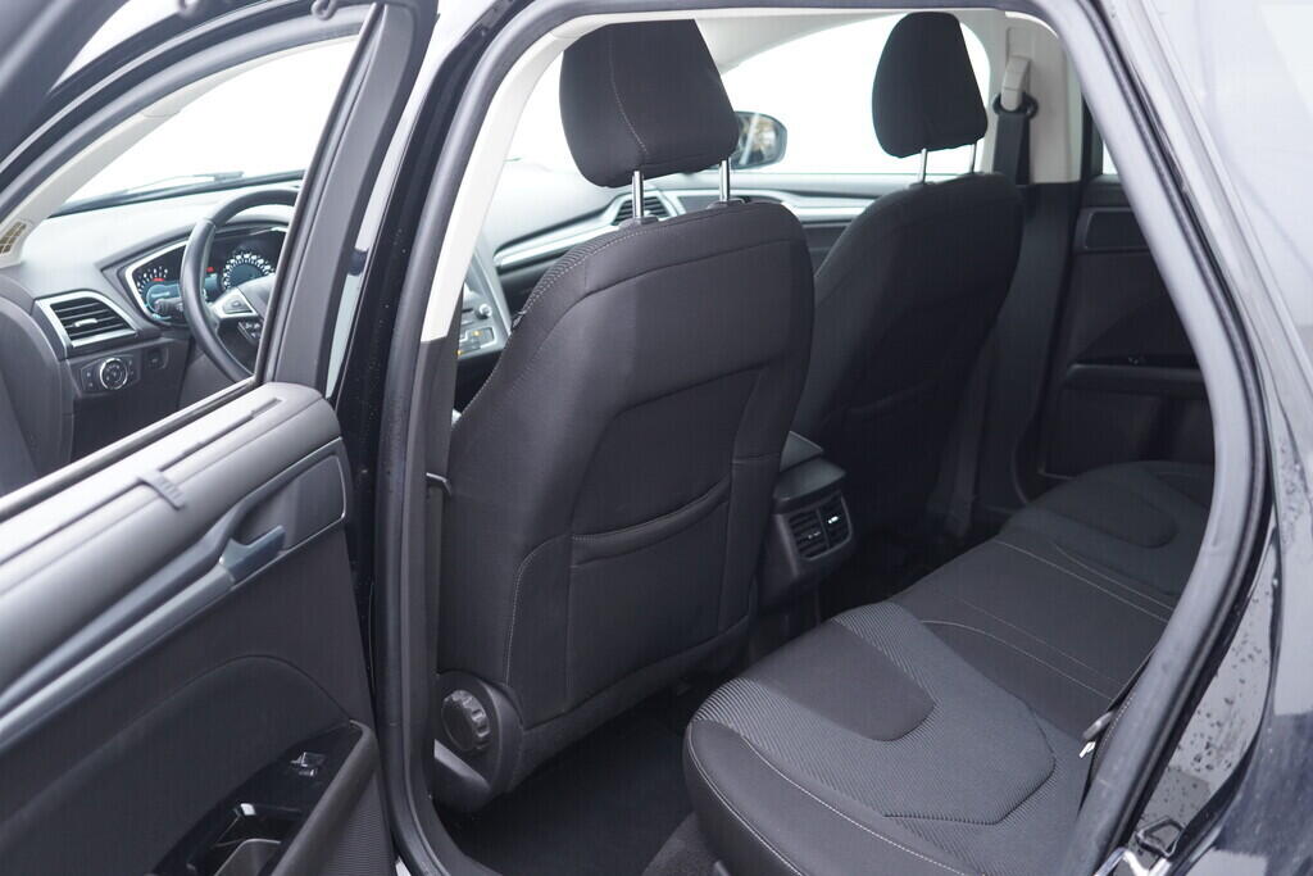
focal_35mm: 36
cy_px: 438
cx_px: 656
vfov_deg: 36.9
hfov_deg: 53.1
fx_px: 1313
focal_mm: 24
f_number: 2.8
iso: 400
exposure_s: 1/40
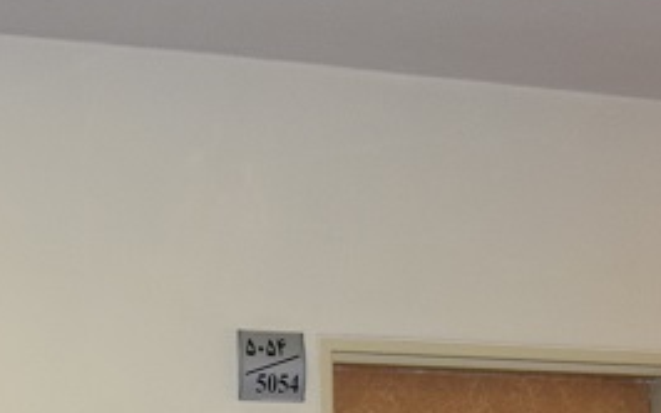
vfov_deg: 9.2
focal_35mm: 138
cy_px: 642
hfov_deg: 15.1
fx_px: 2485
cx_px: 403
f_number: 4.8
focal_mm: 20
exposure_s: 1/90
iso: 800
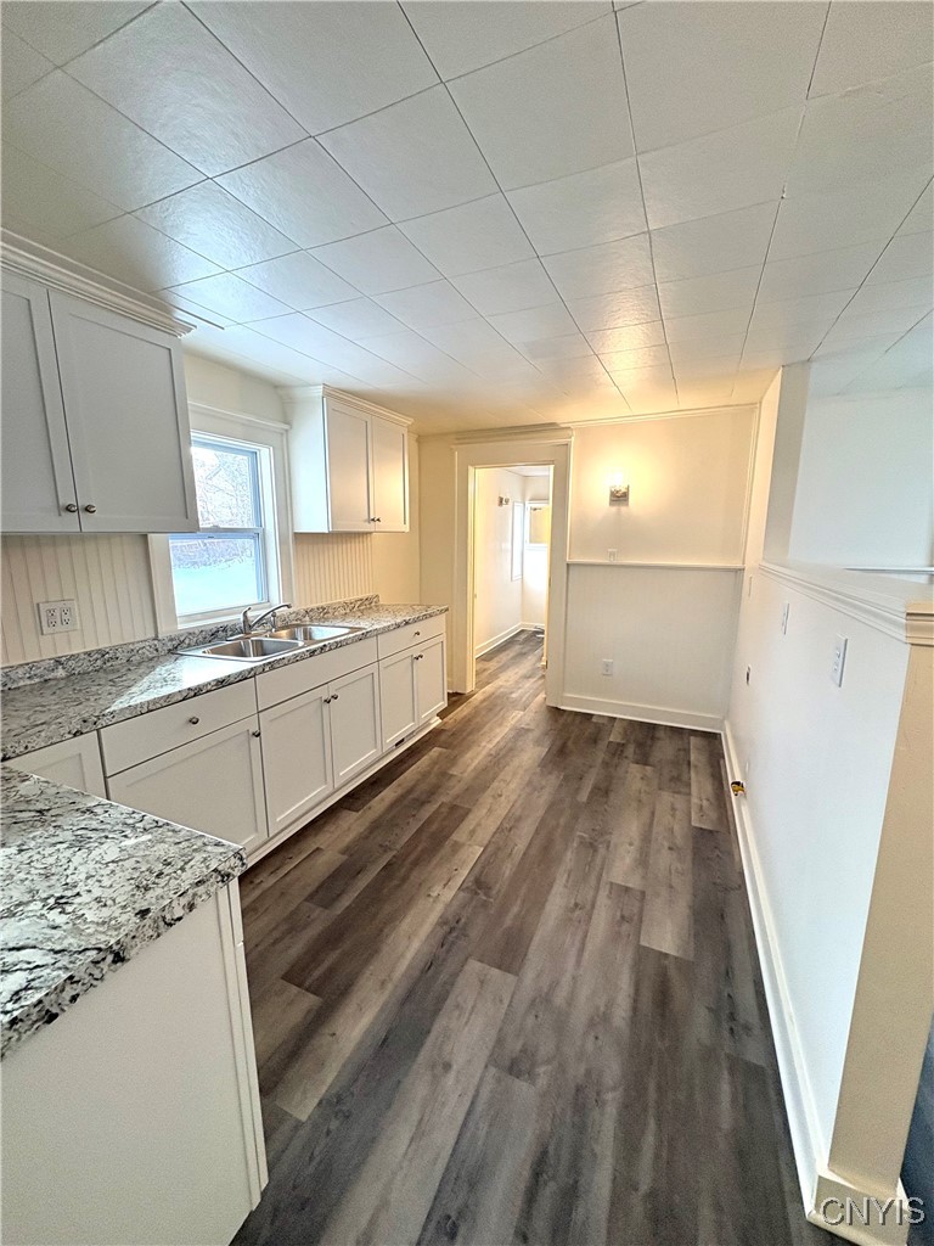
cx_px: 467
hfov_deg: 85.7
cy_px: 623
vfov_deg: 102.1
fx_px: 504
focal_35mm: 14
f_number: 2.2
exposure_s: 1/120
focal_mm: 2.22
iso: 200
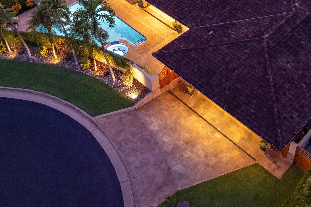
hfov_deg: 44.0
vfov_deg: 28.7
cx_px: 202
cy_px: 3
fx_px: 380
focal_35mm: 44
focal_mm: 8.38
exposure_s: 1/10
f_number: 2.8
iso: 570
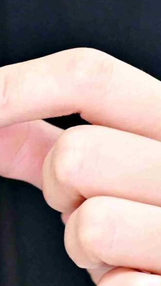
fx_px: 2611
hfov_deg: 3.5
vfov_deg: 6.3
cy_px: 294
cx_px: -197
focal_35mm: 344
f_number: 3.2
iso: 4000
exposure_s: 1/200
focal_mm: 50
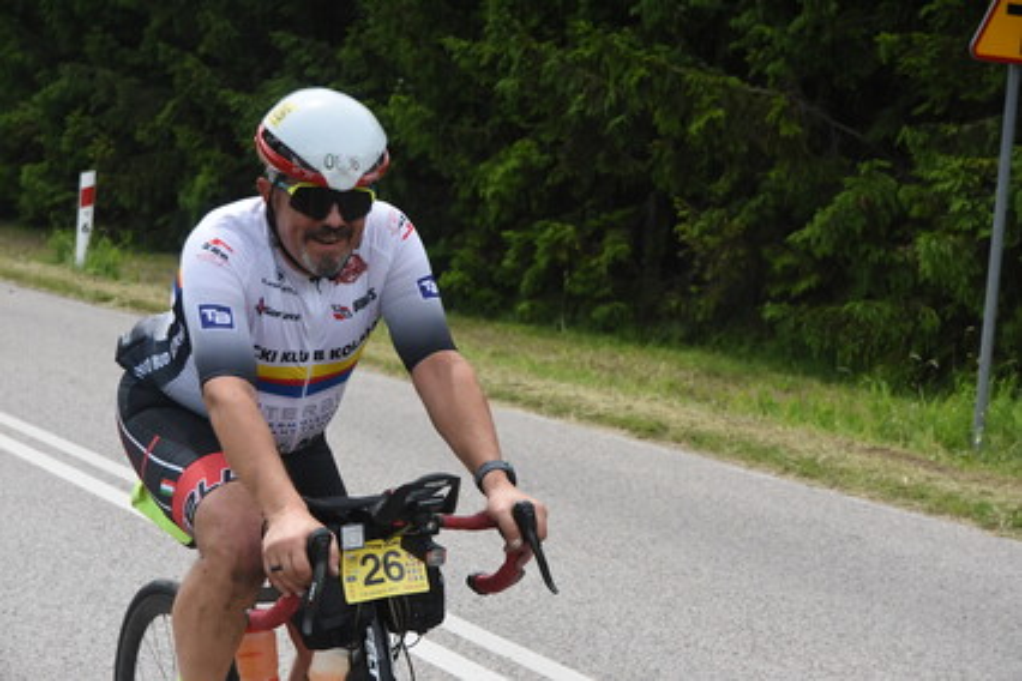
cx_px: 511
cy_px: 340
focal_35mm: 75
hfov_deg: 27.0
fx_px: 2129
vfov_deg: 18.2
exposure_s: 1/5000
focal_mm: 50
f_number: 4
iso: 1000
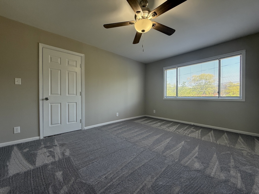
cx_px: 130
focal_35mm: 14
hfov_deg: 102.1
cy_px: 97
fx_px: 105
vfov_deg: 85.7
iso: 125
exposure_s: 1/120
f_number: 2.2
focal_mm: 2.22
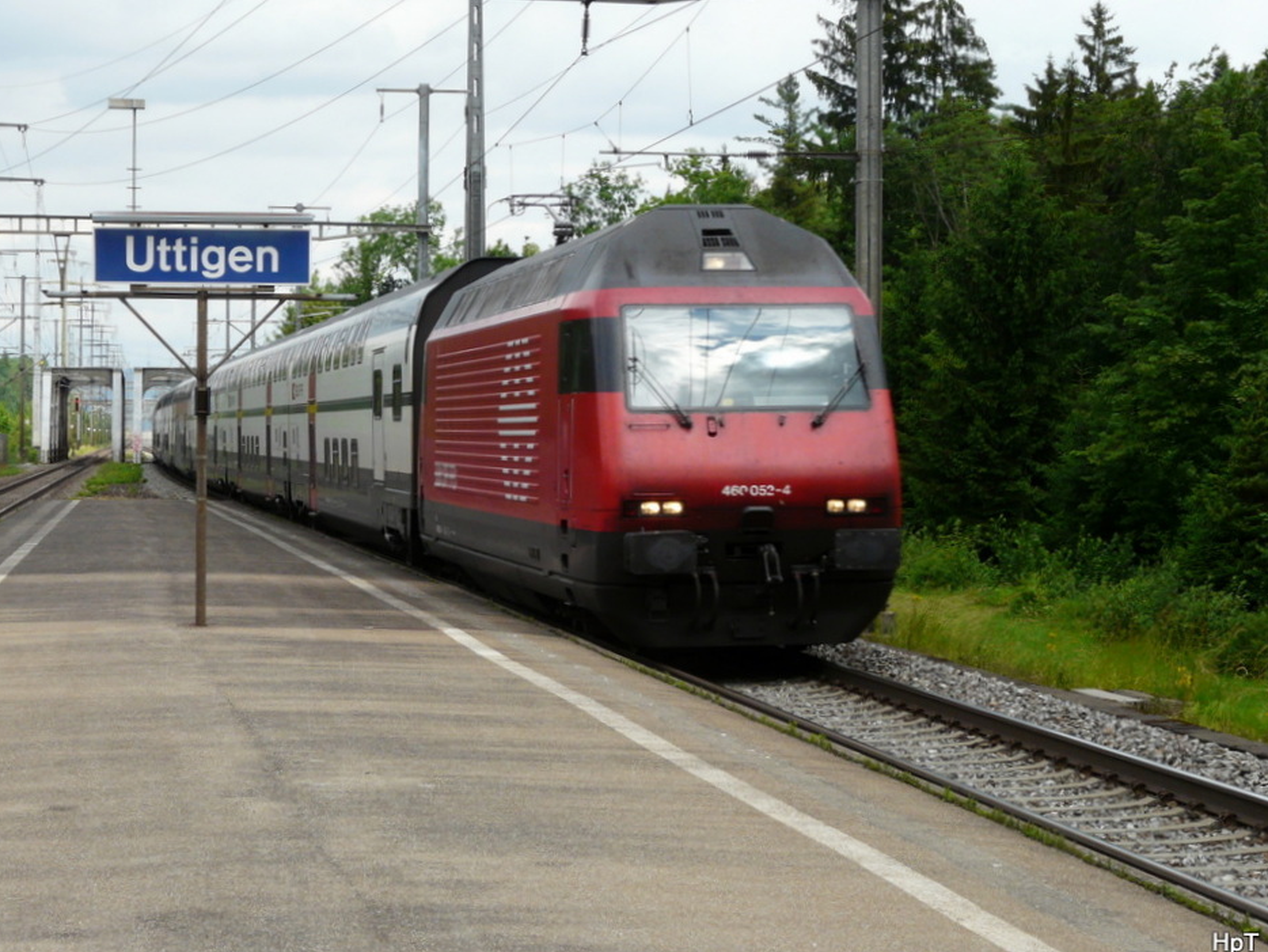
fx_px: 3334
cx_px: 607
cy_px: 455
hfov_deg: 21.5
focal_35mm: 91
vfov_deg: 16.2
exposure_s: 1/250
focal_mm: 14
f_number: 5.6
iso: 100
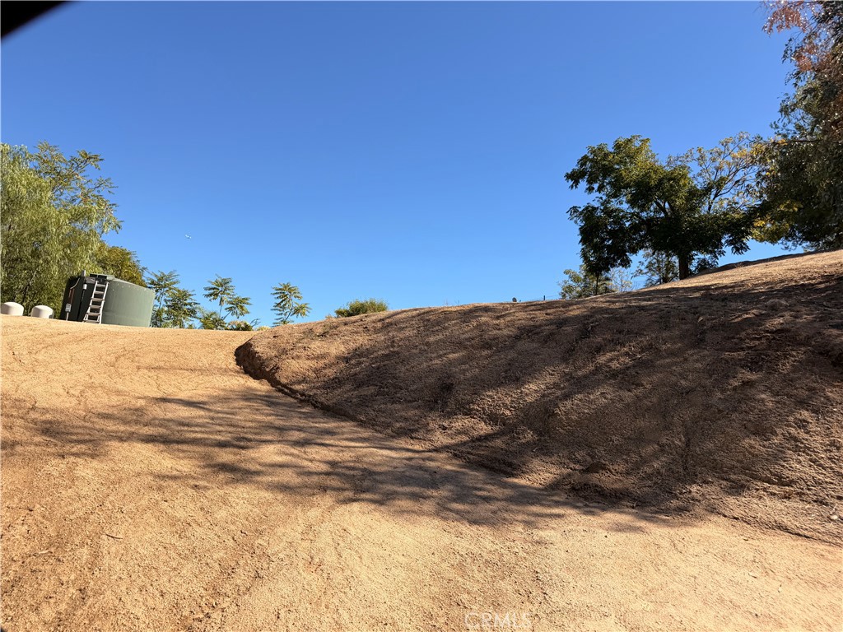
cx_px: 422
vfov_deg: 56.8
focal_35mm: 24
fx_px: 584
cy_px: 316
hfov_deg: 71.6
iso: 80
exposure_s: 1/3953
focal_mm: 6.76
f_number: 1.78
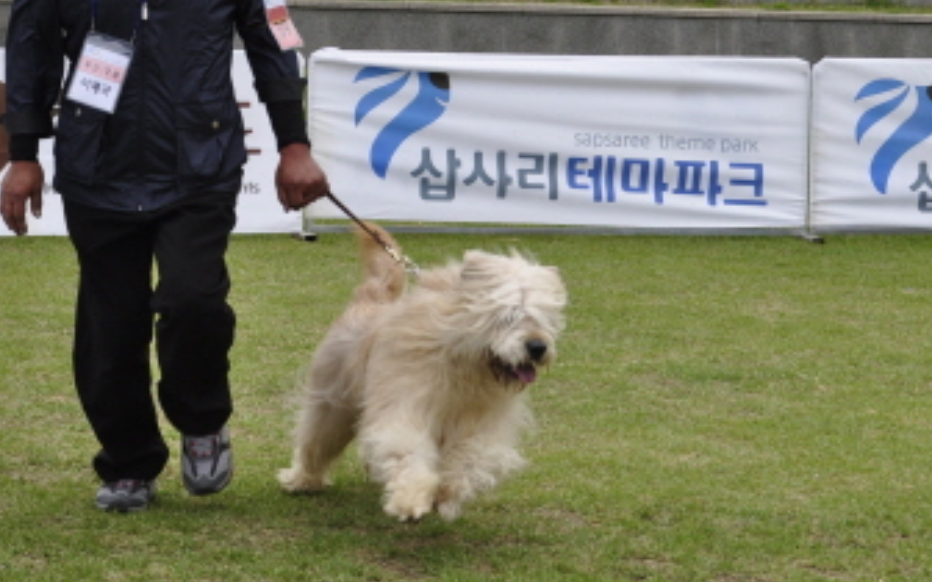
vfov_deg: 8.7
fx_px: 3808
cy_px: 177
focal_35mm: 150
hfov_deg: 13.9
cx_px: 546
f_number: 10
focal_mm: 55
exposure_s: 1/250
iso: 360
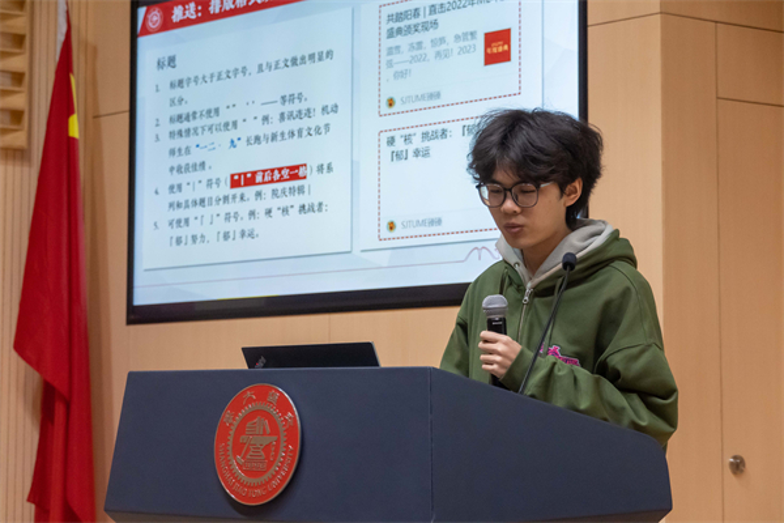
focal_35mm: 84
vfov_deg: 16.3
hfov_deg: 24.2
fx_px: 1829
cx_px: 392
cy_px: 262
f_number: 5.6
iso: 3200
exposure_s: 1/160
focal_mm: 56
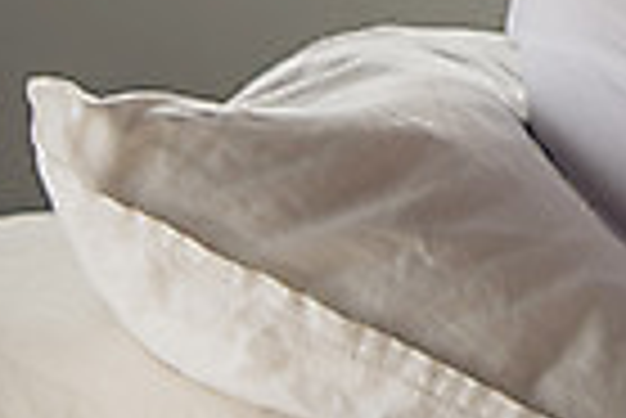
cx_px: 1061
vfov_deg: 9.8
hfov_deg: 13.6
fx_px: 2402
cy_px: -144
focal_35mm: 138
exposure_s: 1/640
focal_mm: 32
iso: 320
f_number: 3.5
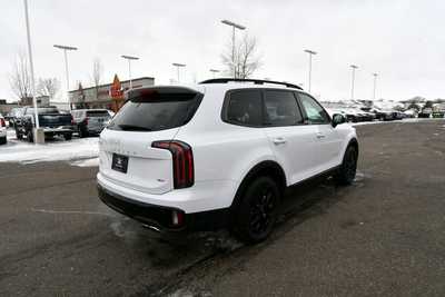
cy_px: 148
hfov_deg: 81.2
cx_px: 222
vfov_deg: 59.5
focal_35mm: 21
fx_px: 260
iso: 140
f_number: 8
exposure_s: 1/250
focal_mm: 14
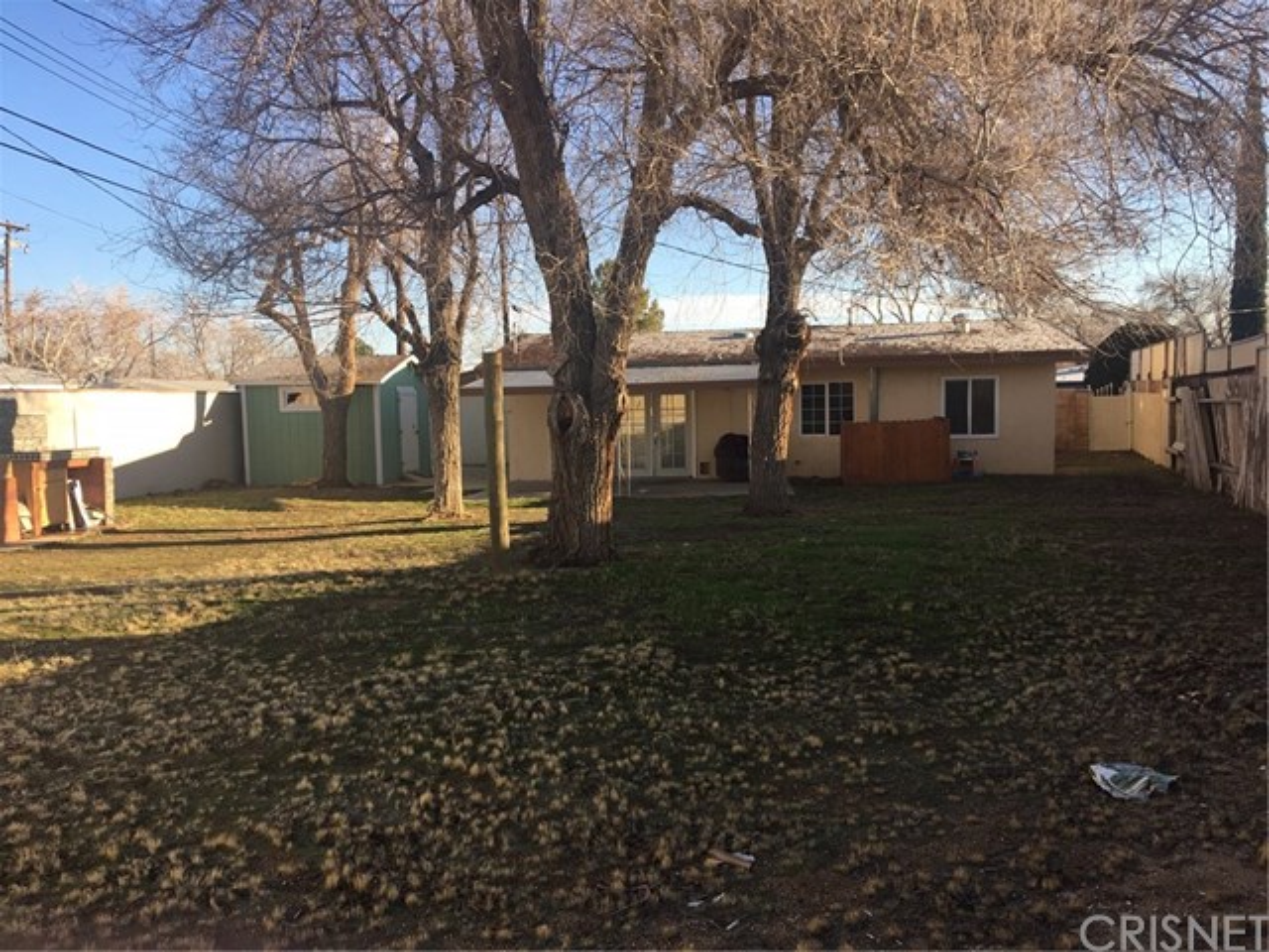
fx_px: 1063
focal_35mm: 29
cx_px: 634
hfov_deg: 61.7
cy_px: 476
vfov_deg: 48.2
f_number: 2.2
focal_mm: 4.15
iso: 25
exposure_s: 1/513
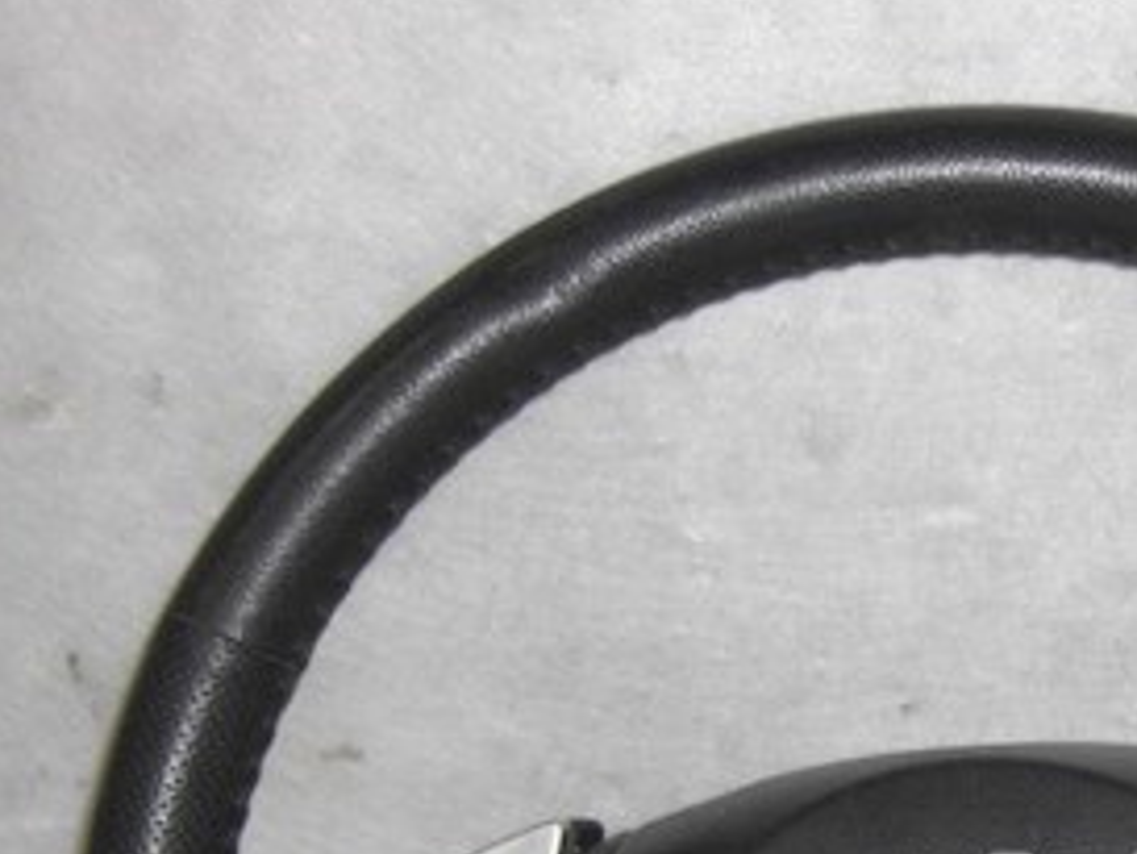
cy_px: 971
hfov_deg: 21.5
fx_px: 2925
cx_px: 1025
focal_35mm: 89
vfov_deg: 16.1
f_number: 2.8
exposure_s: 1/60
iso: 100
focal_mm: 7.9
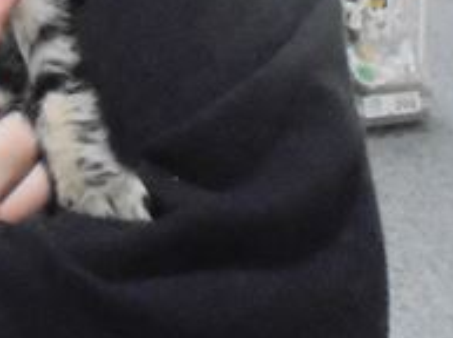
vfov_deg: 16.8
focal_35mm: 81
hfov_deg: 21.6
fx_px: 1058
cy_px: -141
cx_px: -150
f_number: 3.5
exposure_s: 1/80
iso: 1600
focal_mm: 4.6
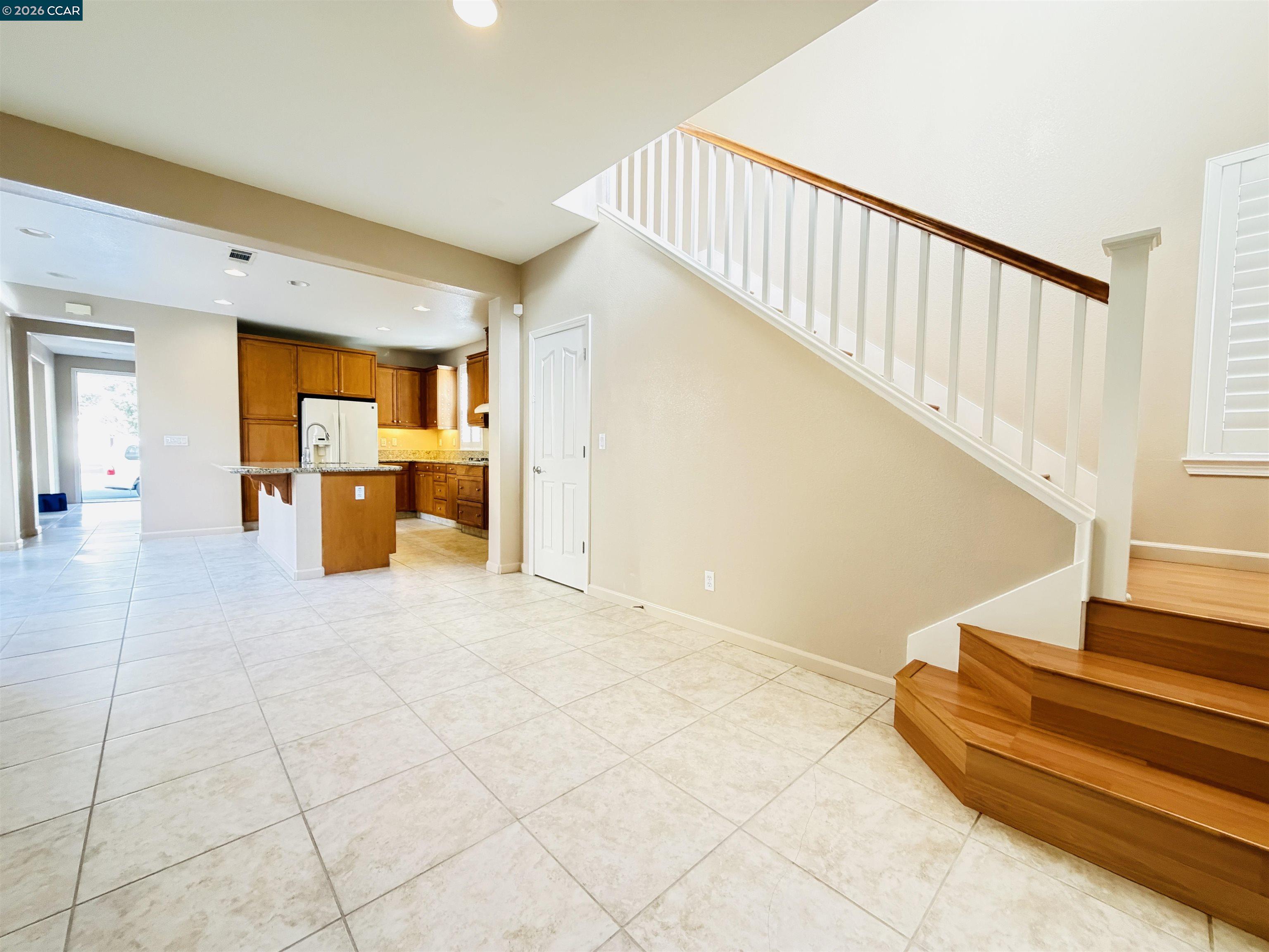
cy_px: 476
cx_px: 634
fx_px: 513
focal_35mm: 14
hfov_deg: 102.1
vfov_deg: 85.7
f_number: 2.2
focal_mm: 2.22
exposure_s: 1/60
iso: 640
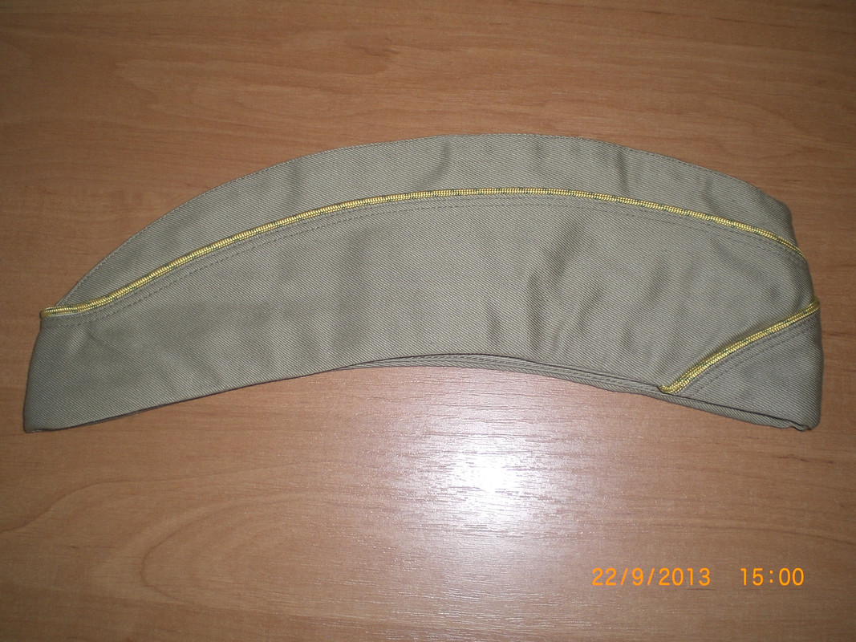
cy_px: 321
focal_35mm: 38
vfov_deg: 37.7
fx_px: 940
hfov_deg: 49.0
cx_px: 428
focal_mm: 6.3
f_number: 3.1
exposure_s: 1/60
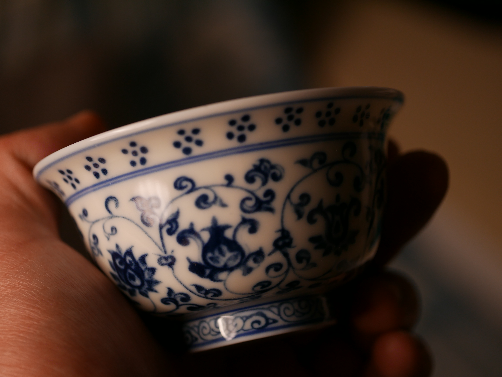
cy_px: 188
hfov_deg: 21.8
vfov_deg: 16.4
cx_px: 251
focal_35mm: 90
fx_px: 1306
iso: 200
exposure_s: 1/250
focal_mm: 45
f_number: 2.8
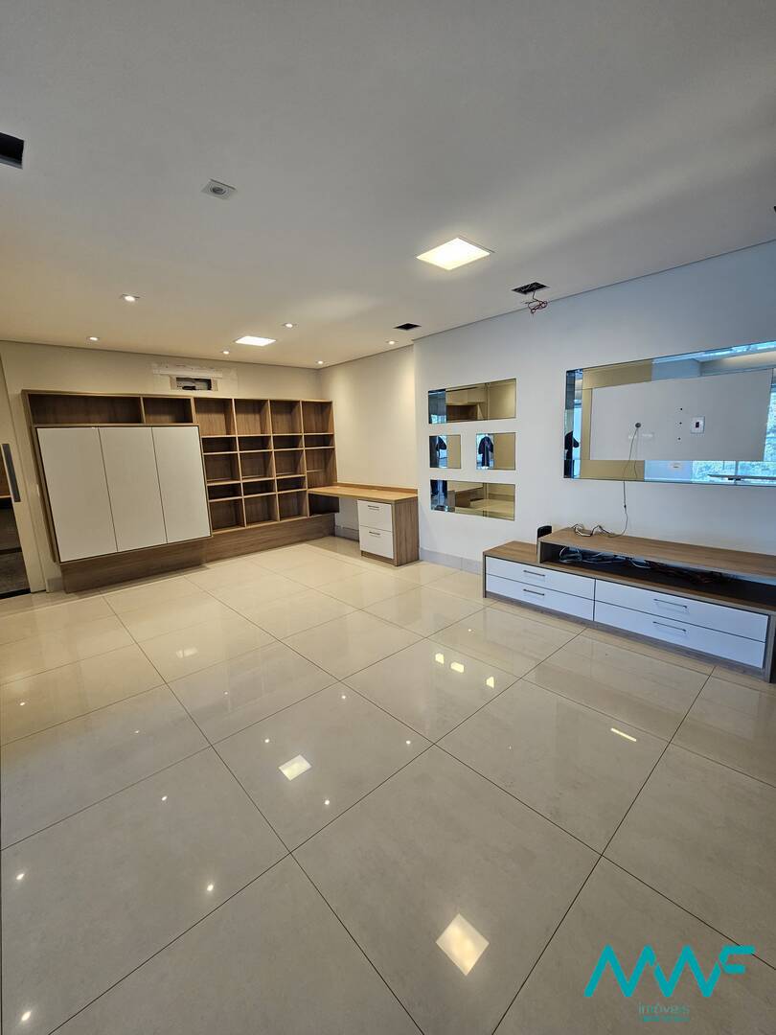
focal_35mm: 13
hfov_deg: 89.9
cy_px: 518
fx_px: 389
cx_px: 388
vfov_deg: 106.2
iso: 100
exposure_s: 1/60
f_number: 2.2
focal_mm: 2.2
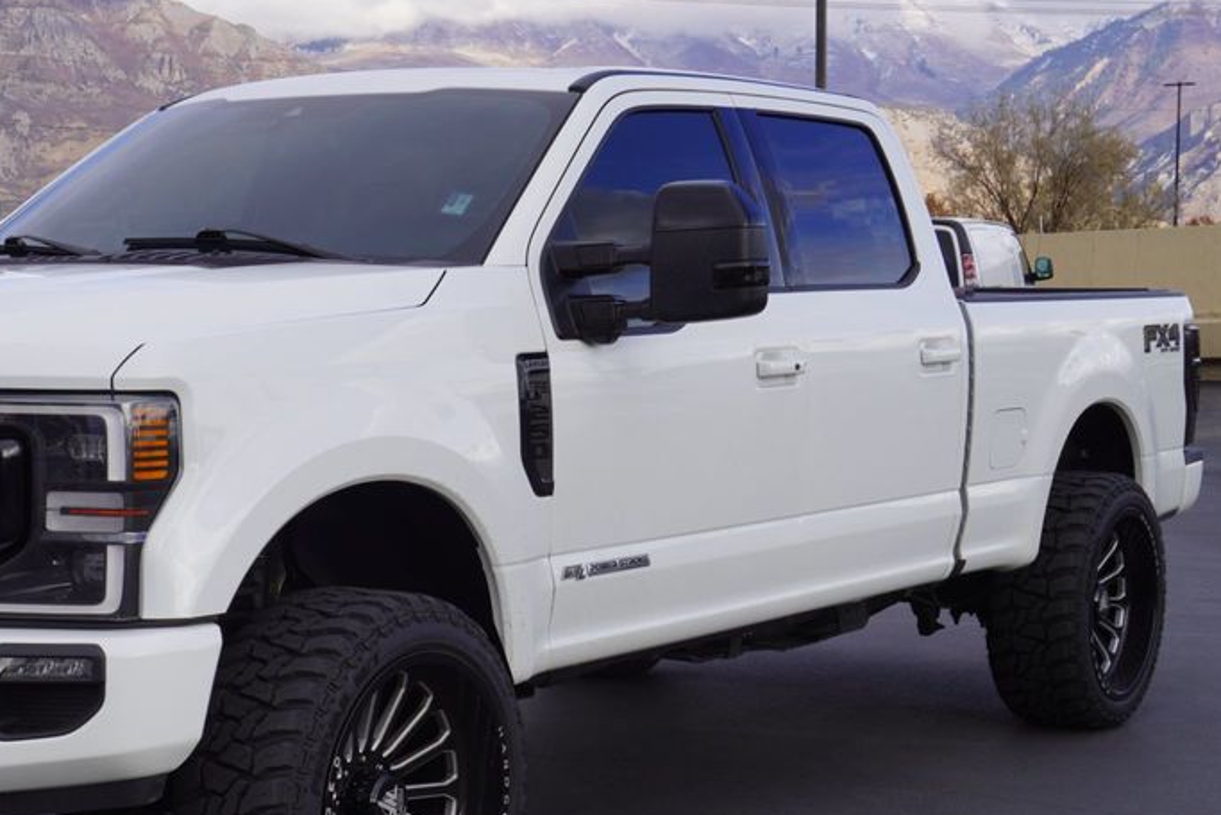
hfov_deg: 27.8
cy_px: 534
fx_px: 2443
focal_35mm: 72
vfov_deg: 18.9
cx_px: 356
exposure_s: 1/125
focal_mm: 32
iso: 100
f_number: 10
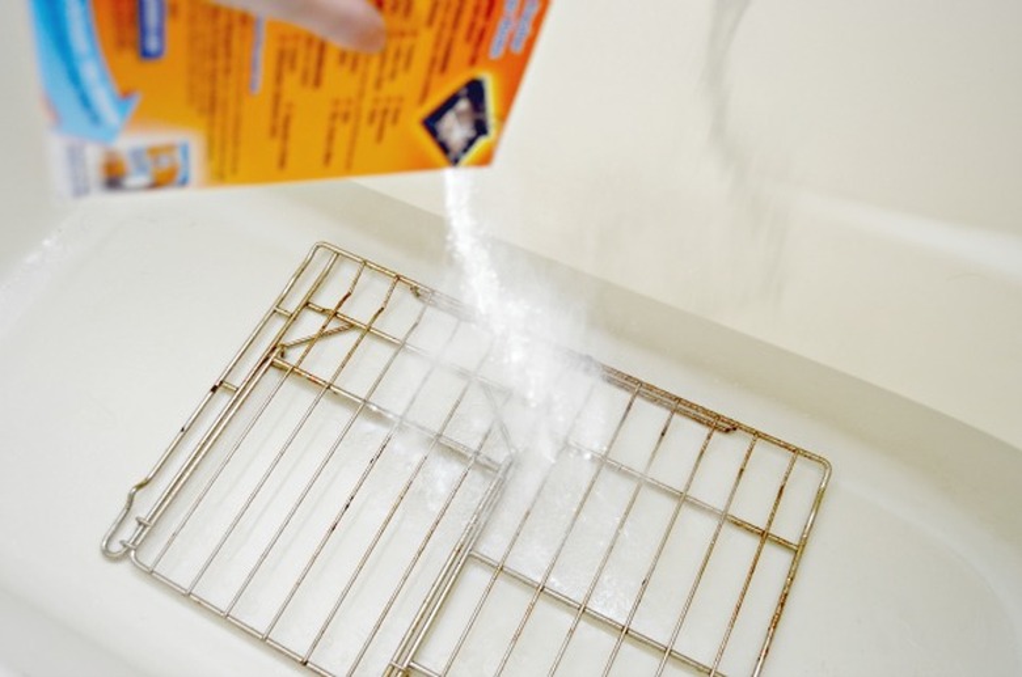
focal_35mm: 33
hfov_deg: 57.3
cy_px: 338
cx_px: 511
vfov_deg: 39.8
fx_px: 935
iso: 900
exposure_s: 1/60
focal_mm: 22
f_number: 3.5
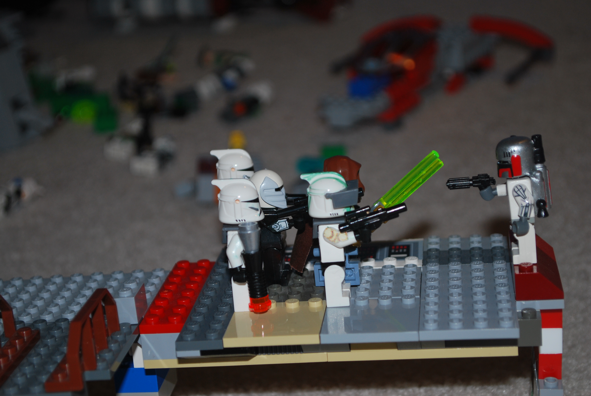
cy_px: 198
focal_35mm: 82
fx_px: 1356
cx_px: 296
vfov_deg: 16.6
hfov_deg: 24.6
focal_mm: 55
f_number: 5.6
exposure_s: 1/60
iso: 200
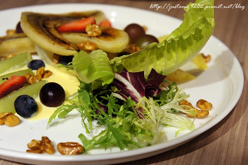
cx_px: 124
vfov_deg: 18.9
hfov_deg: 28.1
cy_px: 82
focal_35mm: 72
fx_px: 496
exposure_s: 1/50
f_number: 5.6
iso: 1600
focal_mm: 48
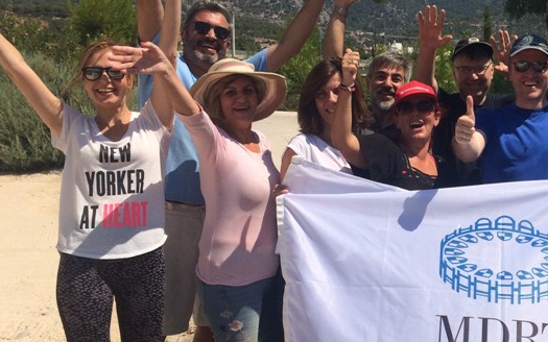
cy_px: 218
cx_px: 511
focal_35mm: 60
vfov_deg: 21.6
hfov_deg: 32.1
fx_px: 896
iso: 32
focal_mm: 4.15
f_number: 2.2
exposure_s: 1/3731
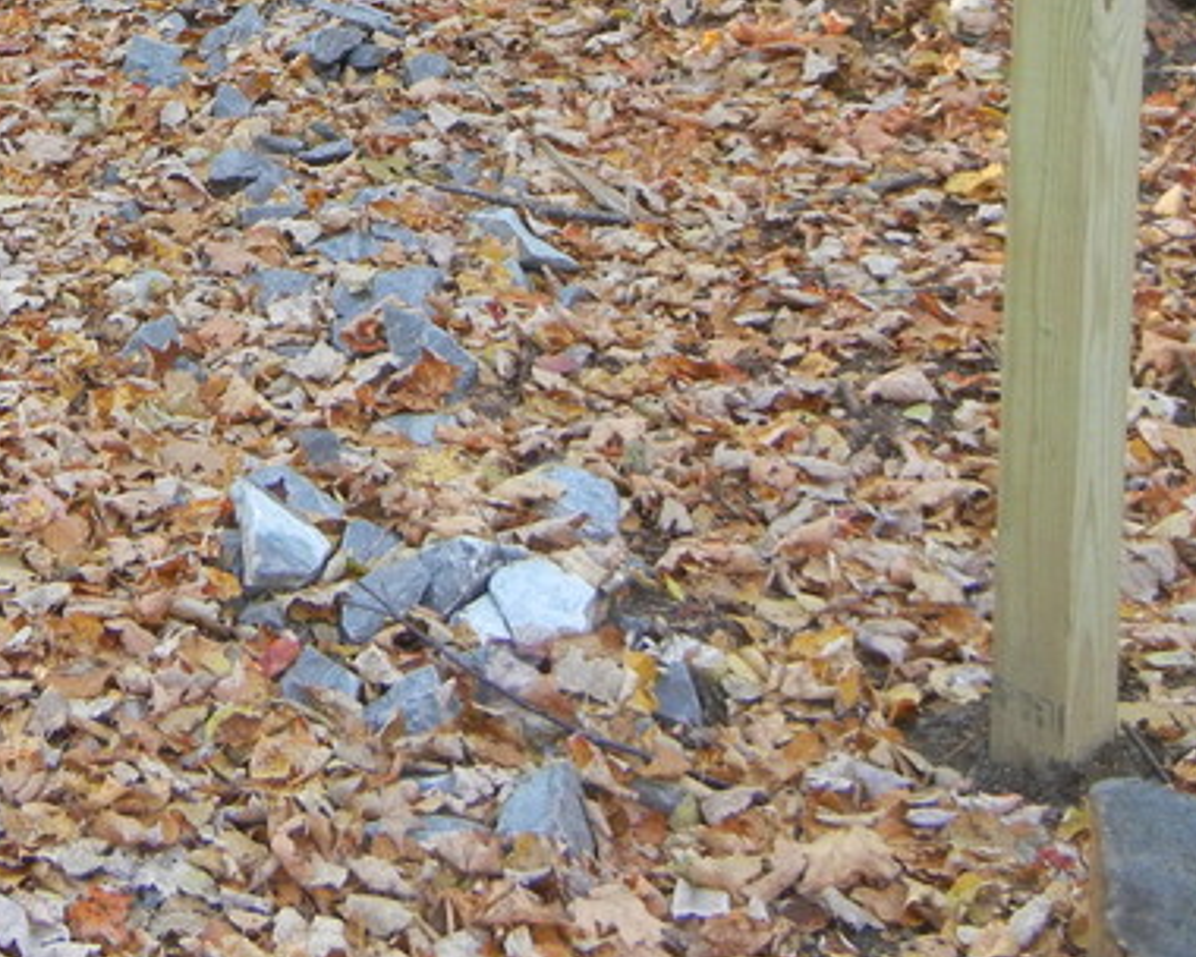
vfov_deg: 19.0
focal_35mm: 77
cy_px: -142
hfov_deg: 24.0
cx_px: 94
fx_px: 2726
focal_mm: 5.4
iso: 225
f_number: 3.5
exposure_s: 1/30
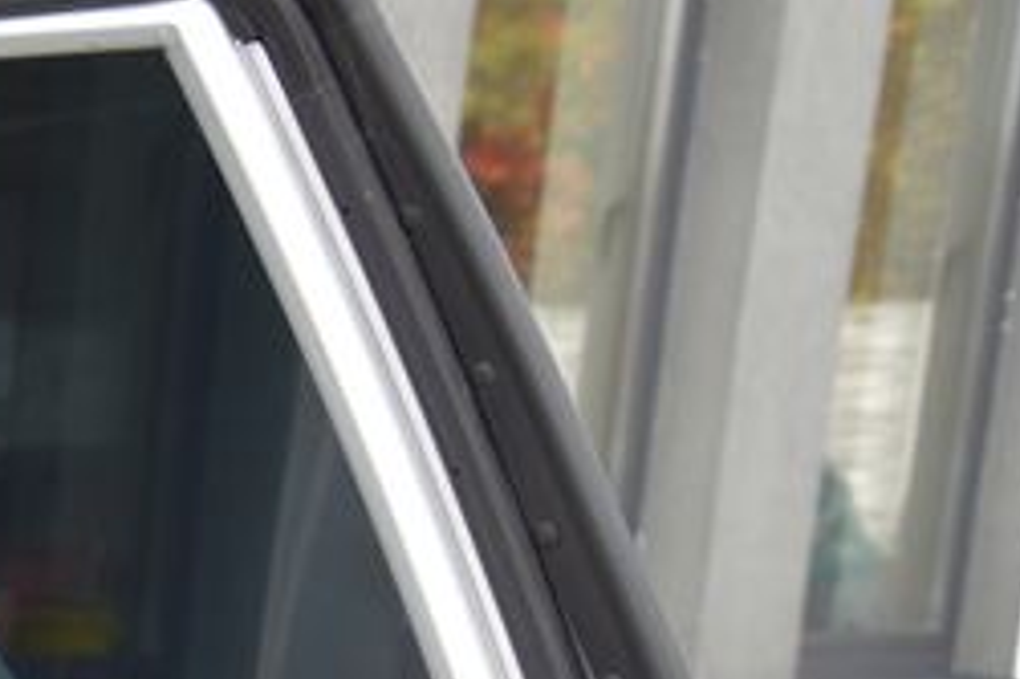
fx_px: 4049
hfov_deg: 12.6
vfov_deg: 9.1
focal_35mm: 143
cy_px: 1256
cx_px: -1032
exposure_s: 1/125
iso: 500
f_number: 5.6
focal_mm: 35
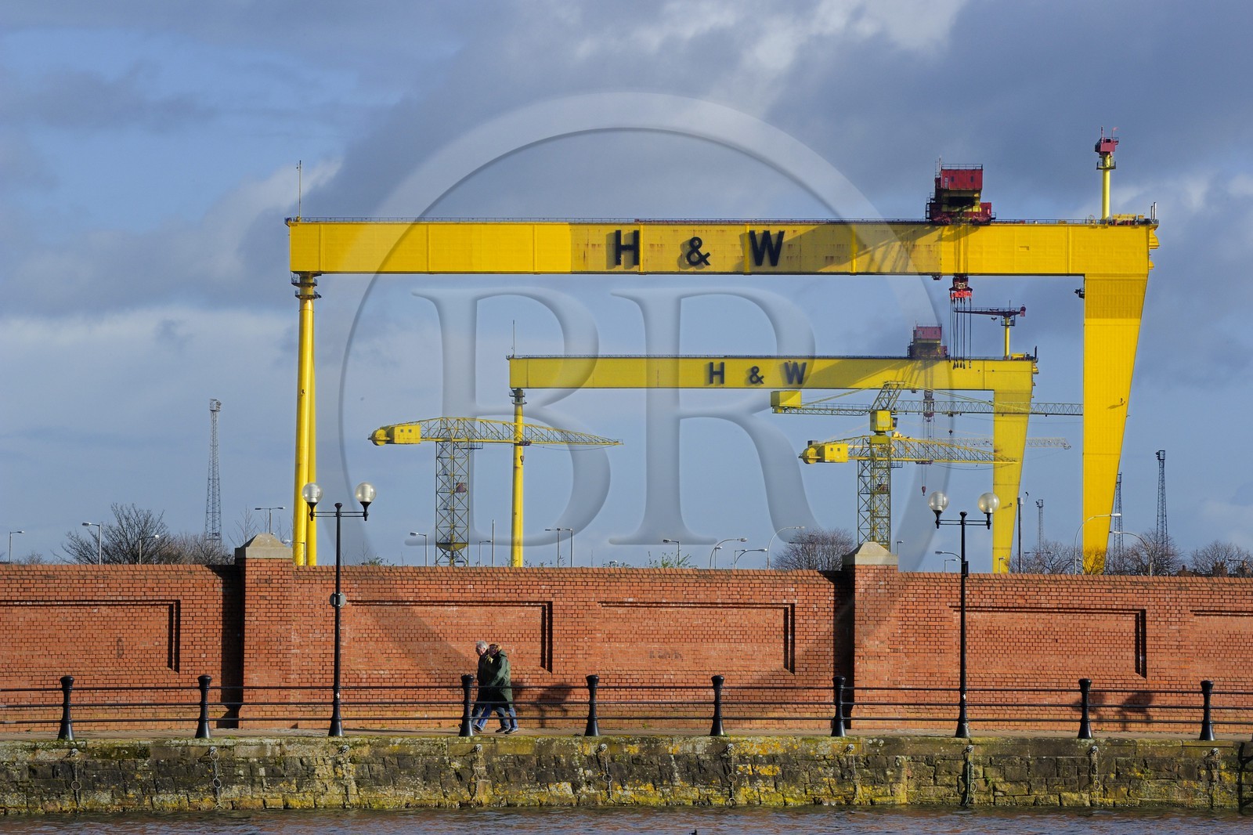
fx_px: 6089
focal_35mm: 175
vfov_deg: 7.8
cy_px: 418
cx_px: 626
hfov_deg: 11.7
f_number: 22
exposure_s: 1/200
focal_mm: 175
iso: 800
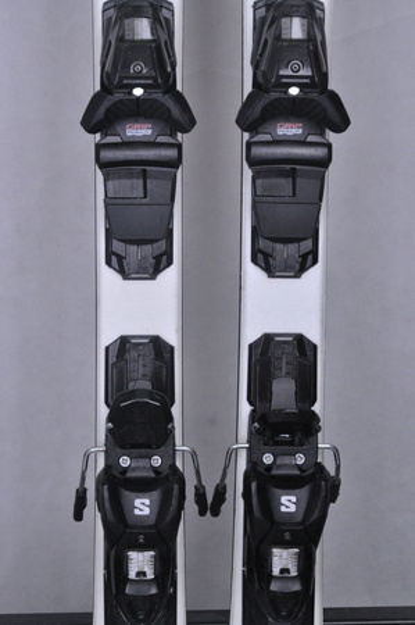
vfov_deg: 18.2
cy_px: 312
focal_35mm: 112
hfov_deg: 12.2
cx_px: 208
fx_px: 1950
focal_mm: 75
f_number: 9.5
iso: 3200
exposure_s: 1/125
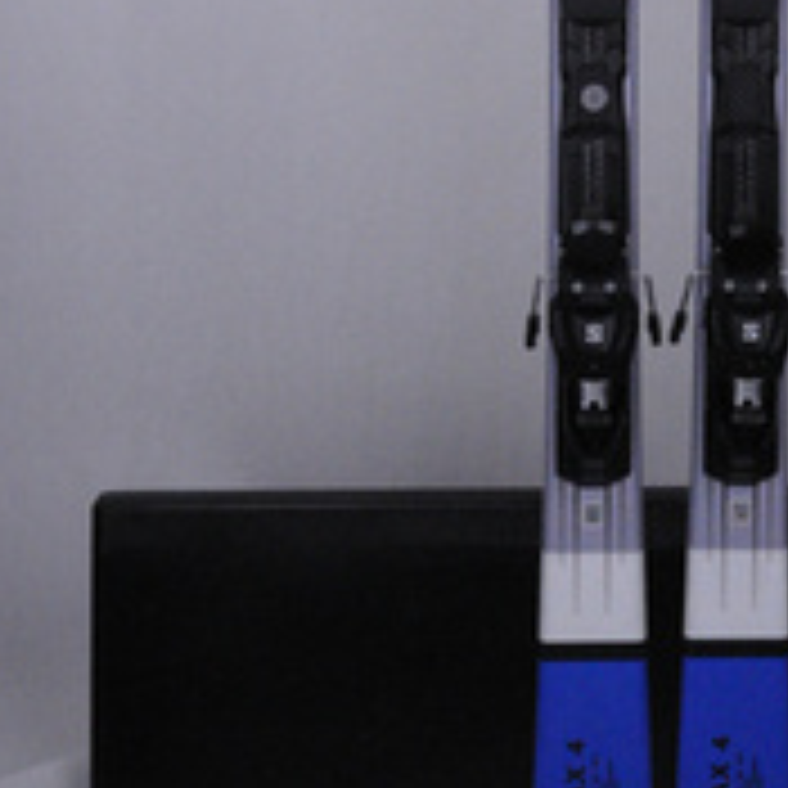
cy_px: -54
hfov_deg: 23.5
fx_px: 1854
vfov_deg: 22.8
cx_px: 664
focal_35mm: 72
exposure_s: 1/125
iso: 3200
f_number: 16
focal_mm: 22
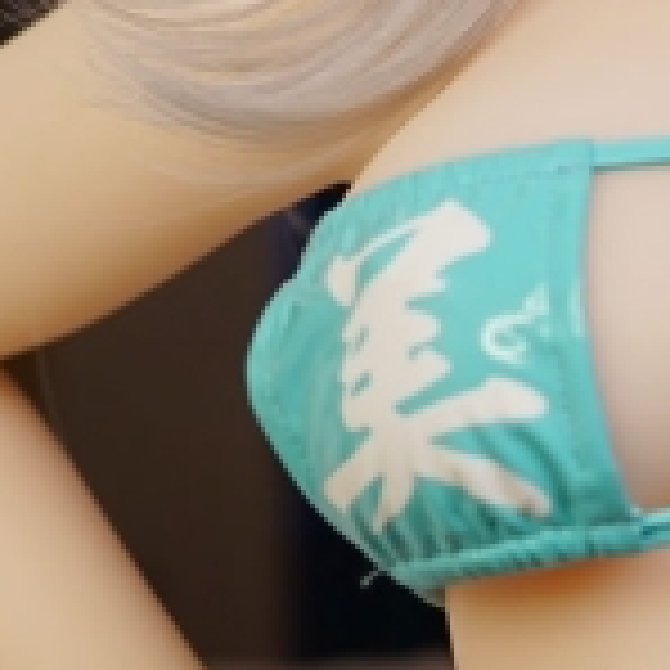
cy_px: 576
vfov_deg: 9.7
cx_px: 773
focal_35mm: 180
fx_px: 3942
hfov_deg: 9.6
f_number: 2.8
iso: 320
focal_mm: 35
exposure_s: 1/100
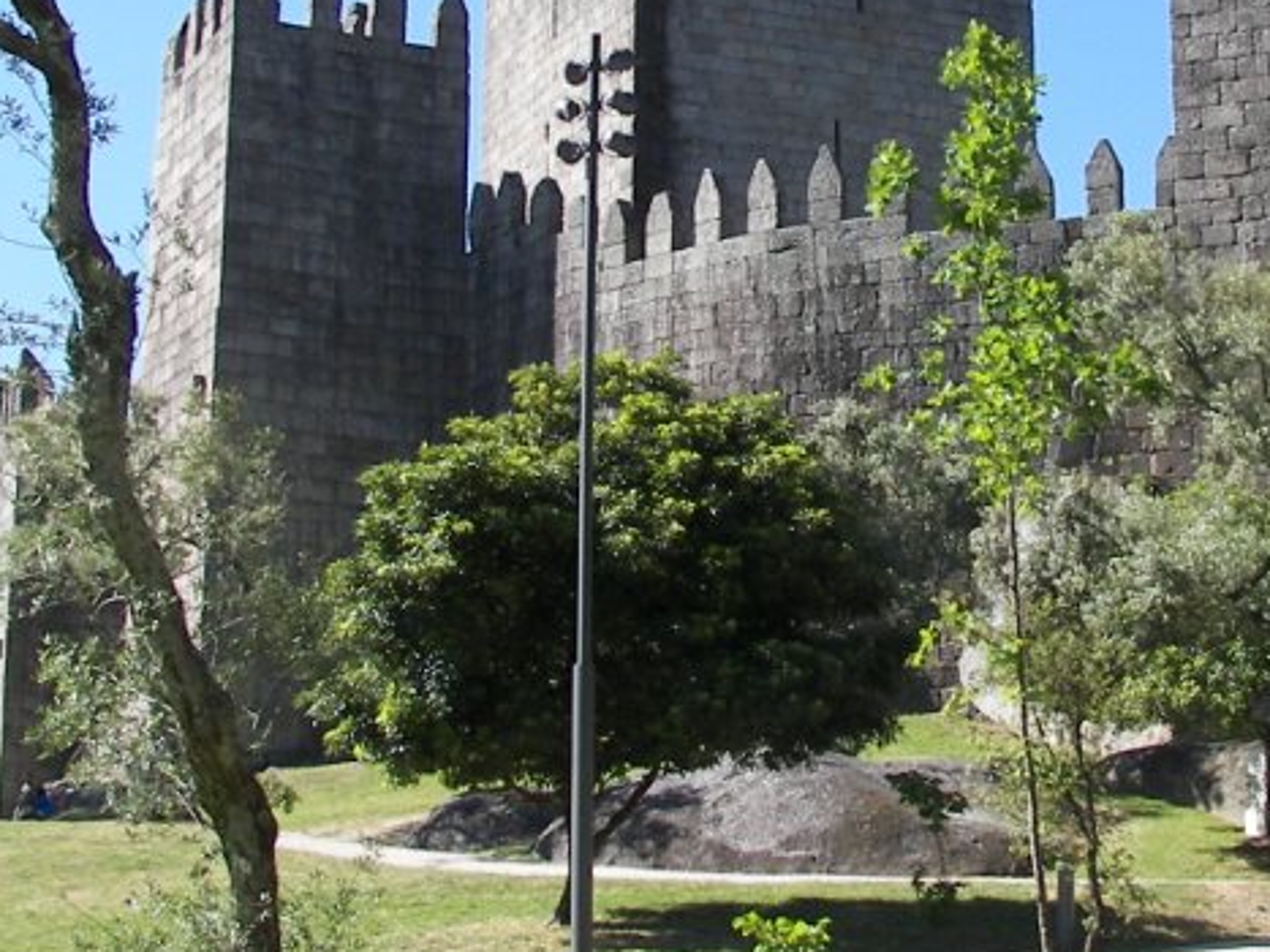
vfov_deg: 18.6
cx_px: 857
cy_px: 291
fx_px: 2898
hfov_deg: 24.6
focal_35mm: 79
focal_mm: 6
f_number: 2.8
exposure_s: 1/500
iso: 50
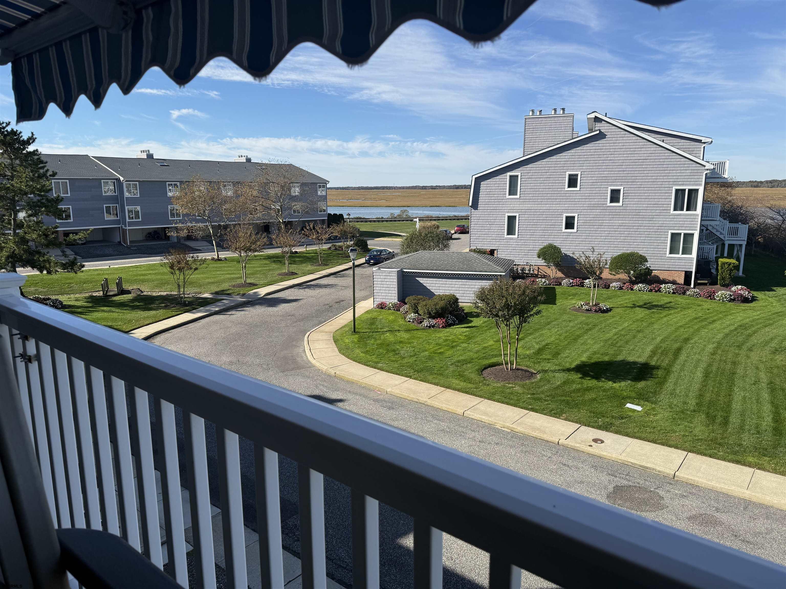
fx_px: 545
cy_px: 294
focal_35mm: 24
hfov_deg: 71.6
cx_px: 393
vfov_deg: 56.8
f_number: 1.78
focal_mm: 6.76
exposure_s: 1/4405
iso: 80
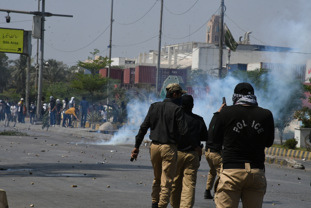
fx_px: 1814
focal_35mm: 210
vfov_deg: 6.5
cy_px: 104
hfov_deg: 9.8
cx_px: 156
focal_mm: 140
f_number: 14
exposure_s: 1/800
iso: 400
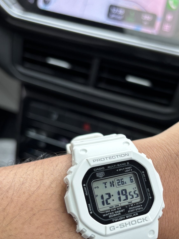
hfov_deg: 30.9
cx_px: 138
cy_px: 168
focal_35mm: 46
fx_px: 317
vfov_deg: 40.5
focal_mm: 5.96
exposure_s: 1/130
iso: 32
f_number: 1.6
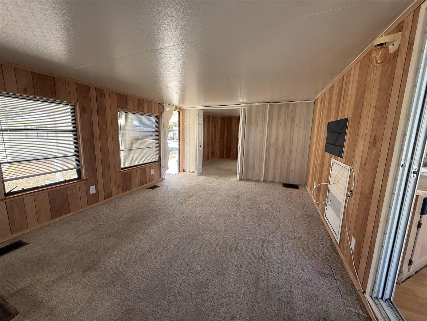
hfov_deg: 102.1
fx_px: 173
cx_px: 214
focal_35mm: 14
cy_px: 160
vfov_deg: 85.7
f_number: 2.2
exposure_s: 1/99
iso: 80
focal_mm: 2.22
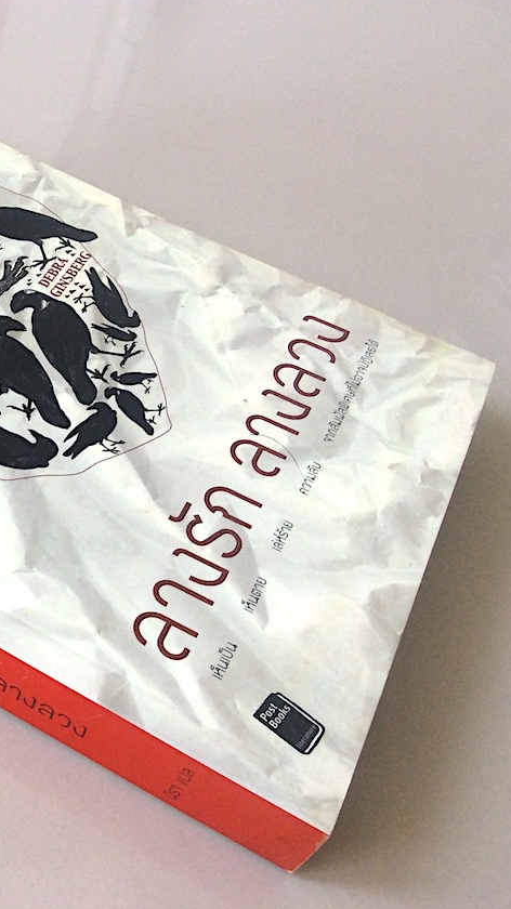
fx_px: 1133
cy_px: 454
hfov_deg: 23.8
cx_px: -47
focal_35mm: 47
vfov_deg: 43.7
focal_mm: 3.3
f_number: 2.4
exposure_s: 1/157
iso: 32
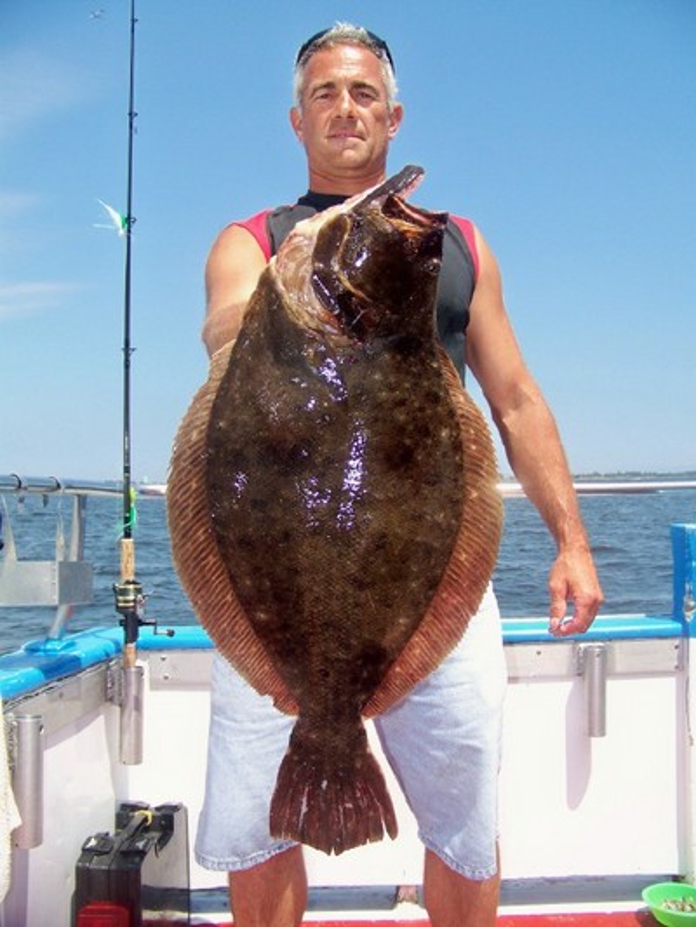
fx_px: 965
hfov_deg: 39.7
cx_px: 348
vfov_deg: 51.3
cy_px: 464
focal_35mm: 36
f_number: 2.8
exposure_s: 1/500
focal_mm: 5.85
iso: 64
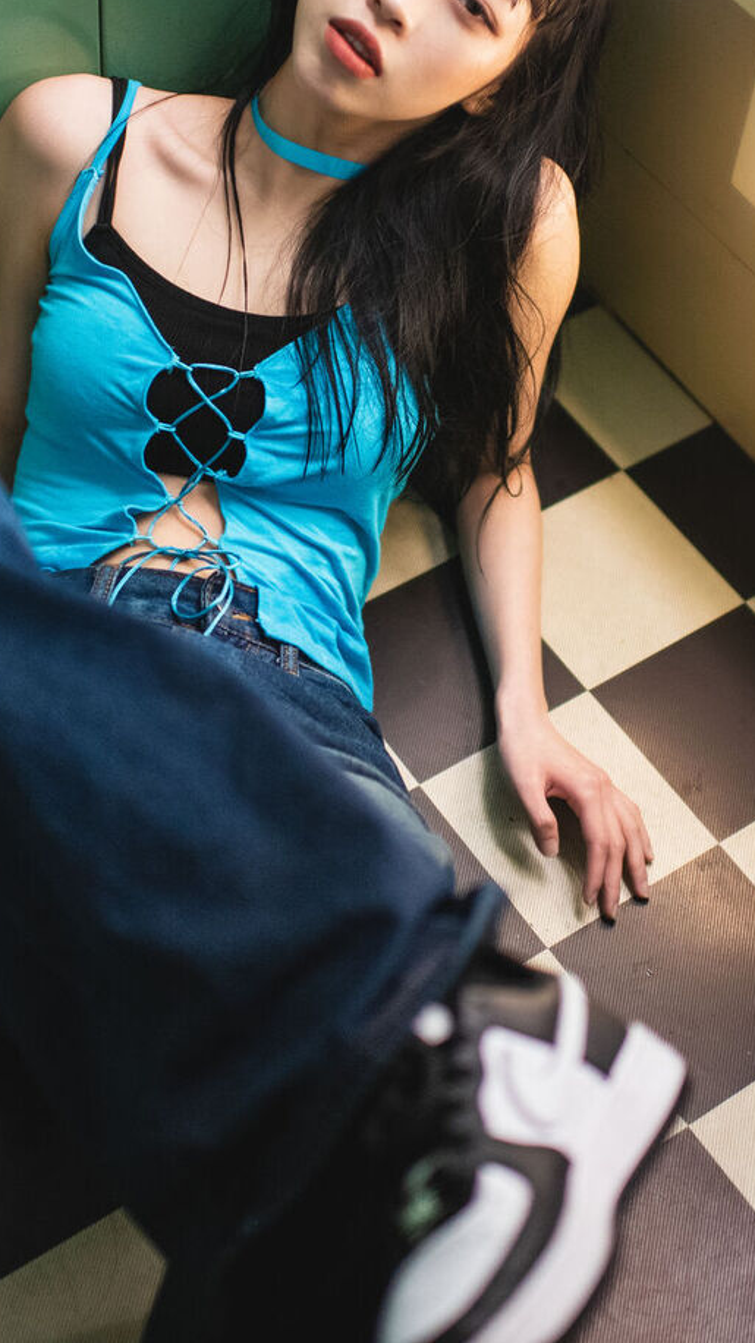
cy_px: 456
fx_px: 2243
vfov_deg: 33.1
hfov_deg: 19.1
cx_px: 384
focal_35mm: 63
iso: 2500
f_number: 1.4
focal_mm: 35
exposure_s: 1/4000
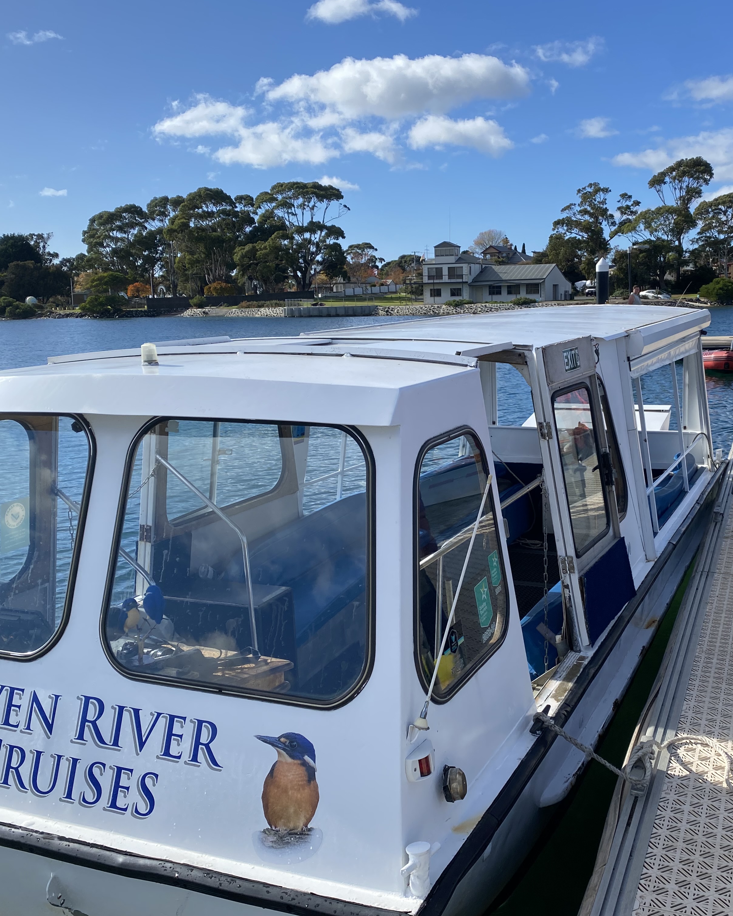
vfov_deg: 52.8
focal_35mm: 34
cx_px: 457
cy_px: 456
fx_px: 922
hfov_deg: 43.0
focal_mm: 4.25
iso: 32
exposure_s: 1/2817
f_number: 1.8
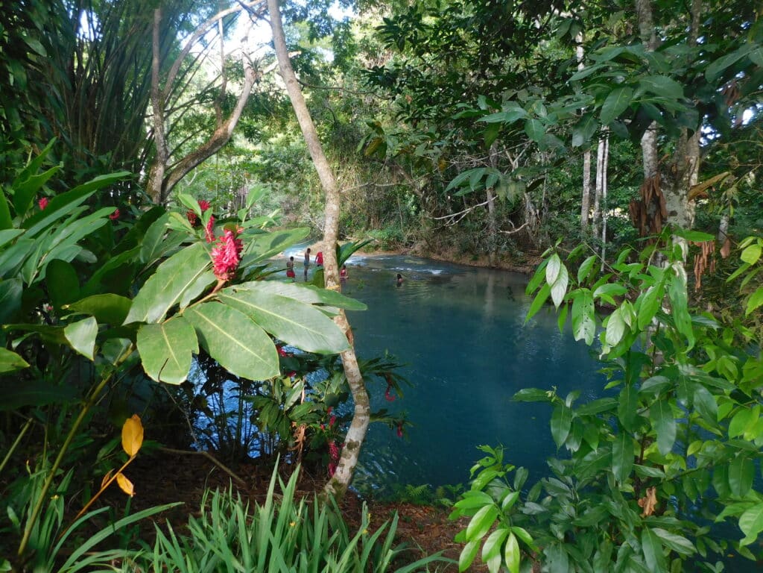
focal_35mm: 23
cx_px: 382
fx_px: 507
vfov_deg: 58.9
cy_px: 286
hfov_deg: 73.9
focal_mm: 4
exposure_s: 1/30
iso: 160
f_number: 3
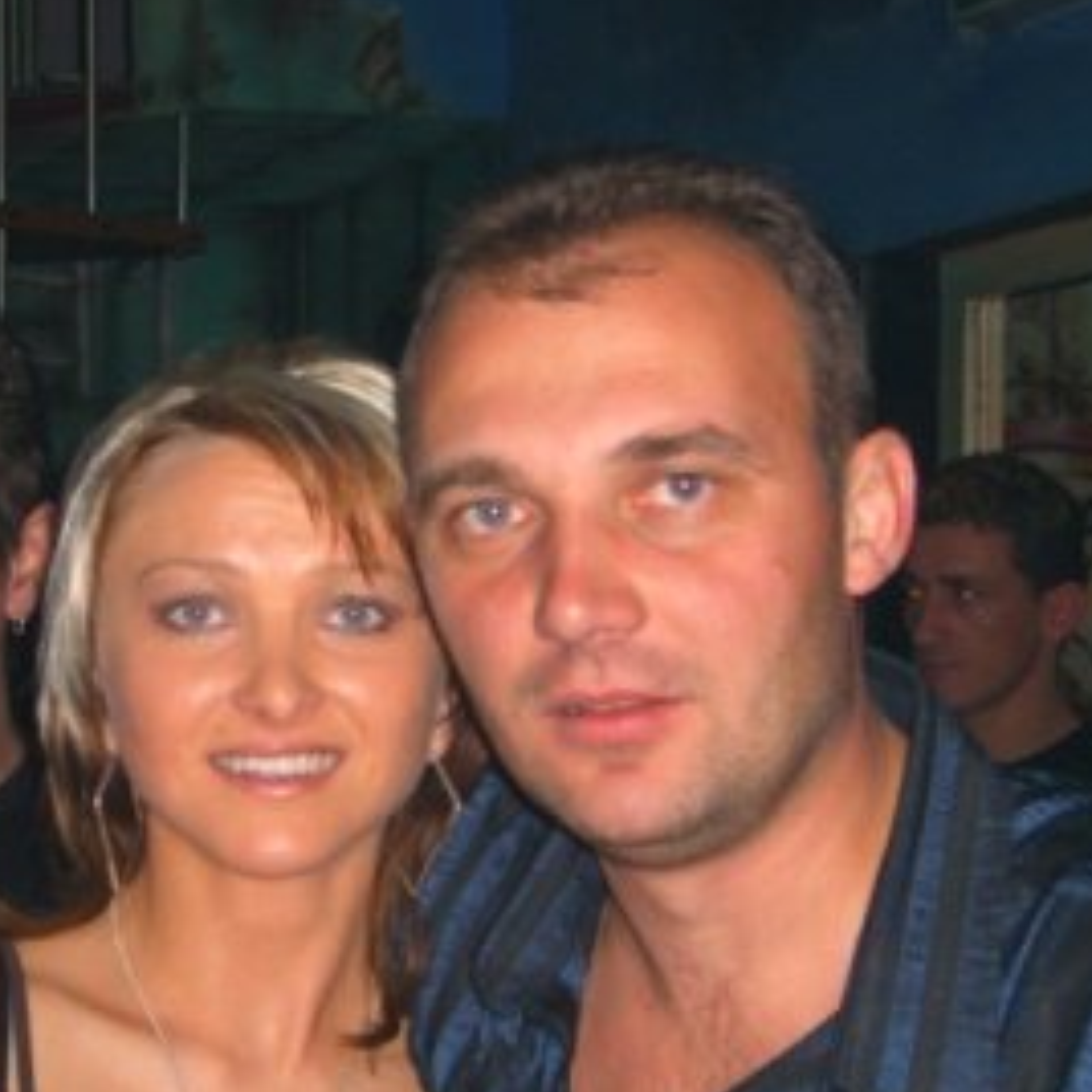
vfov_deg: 15.4
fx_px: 4033
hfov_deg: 15.4
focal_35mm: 113
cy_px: 754
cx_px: 387
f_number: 3.6
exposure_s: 1/60
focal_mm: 11.8
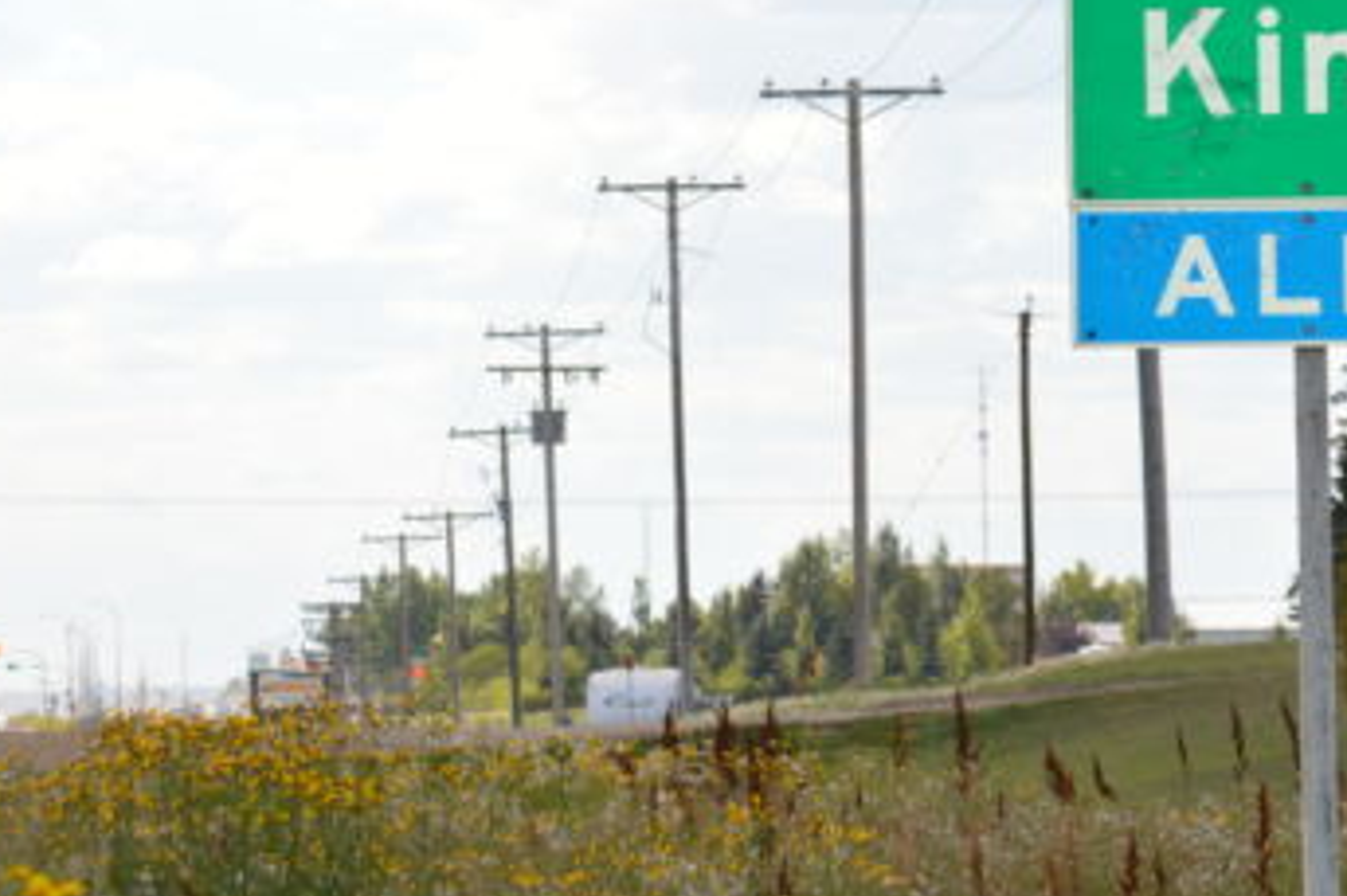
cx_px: 1010
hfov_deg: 4.6
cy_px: 237
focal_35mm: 452
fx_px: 16908
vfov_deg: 3.0
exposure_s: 1/200
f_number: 8
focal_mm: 135
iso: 100
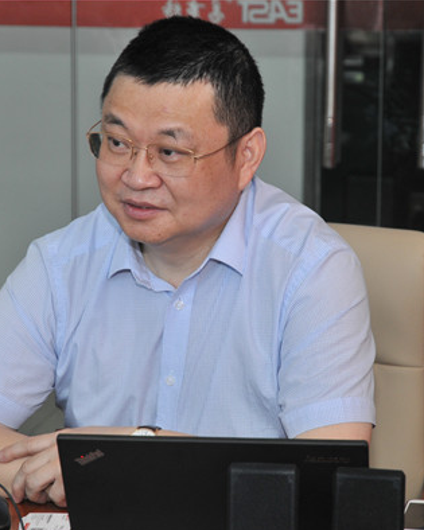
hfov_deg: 10.0
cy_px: 266
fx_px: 2417
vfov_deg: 12.5
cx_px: 172
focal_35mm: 154
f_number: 7.1
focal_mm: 72
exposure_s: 1/60
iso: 400
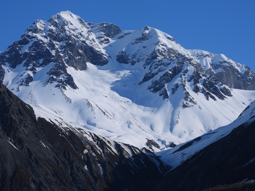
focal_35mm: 135
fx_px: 994
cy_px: 96
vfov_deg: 11.0
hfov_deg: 14.6
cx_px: 128
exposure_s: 1/1600
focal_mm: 24.1
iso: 100
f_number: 5
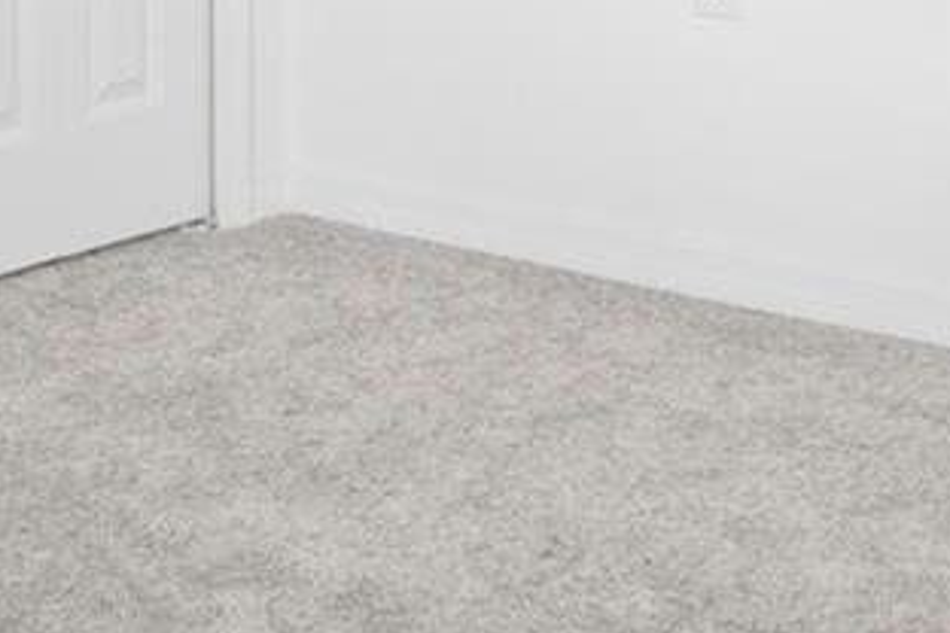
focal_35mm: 85
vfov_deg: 15.6
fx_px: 2231
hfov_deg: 24.0
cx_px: 508
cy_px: -96
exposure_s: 1/30
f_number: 5
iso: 800
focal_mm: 11
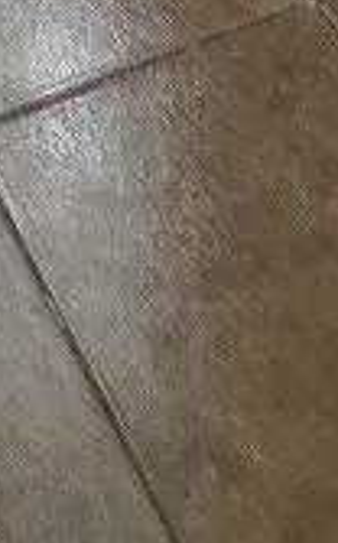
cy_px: -1501
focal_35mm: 110
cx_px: -582
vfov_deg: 8.8
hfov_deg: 9.8
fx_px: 1625
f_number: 1.9
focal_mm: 2.2
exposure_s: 1/101
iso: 250
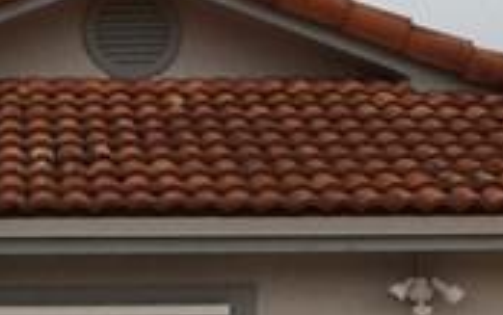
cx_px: 225
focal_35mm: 181
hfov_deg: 11.6
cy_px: 670
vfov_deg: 7.0
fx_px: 2483
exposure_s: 1/500
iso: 32
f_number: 2.2
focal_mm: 4.15
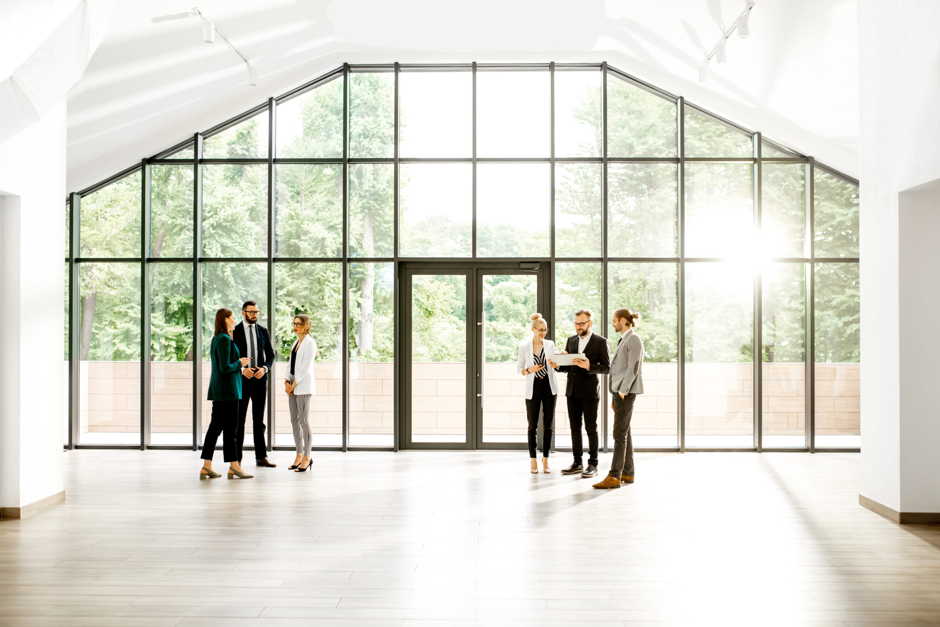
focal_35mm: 35
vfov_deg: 37.9
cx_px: 470
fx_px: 914
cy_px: 314
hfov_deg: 54.4
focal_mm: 35
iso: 200
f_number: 2.5
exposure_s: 1/200
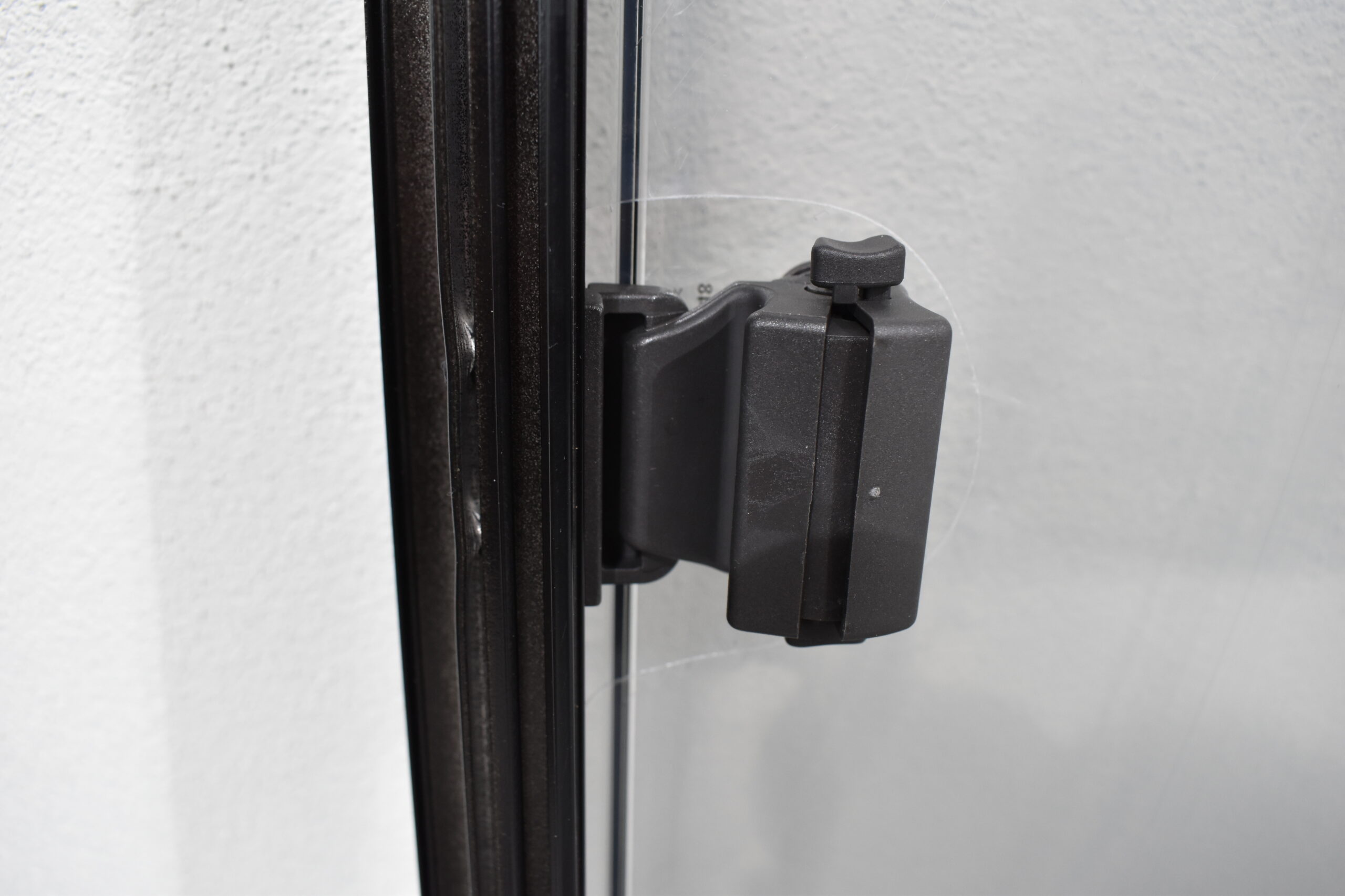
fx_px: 1121
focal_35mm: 30
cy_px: 448
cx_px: 672
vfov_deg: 43.6
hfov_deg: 61.9
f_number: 5.6
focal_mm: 20
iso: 800
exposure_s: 1/60
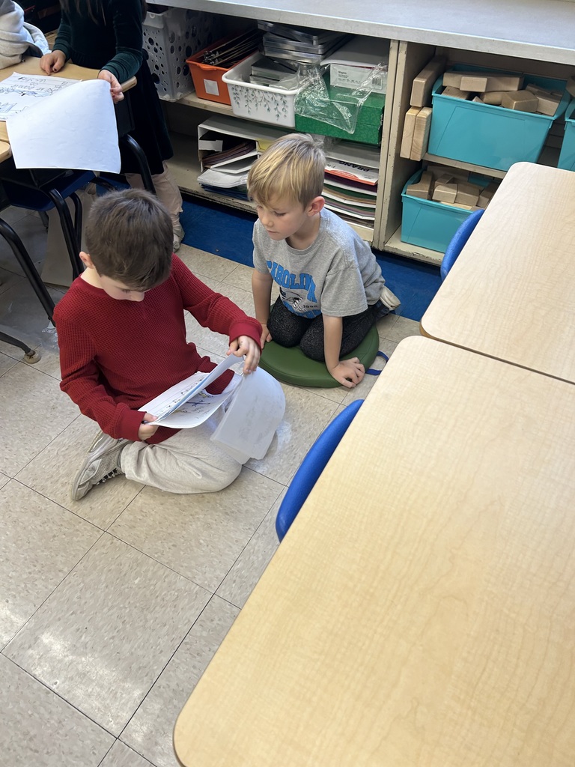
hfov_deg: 53.1
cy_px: 384
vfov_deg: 67.3
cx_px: 288
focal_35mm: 26
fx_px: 576
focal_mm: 5.7
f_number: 1.5
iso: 100
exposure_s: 1/120
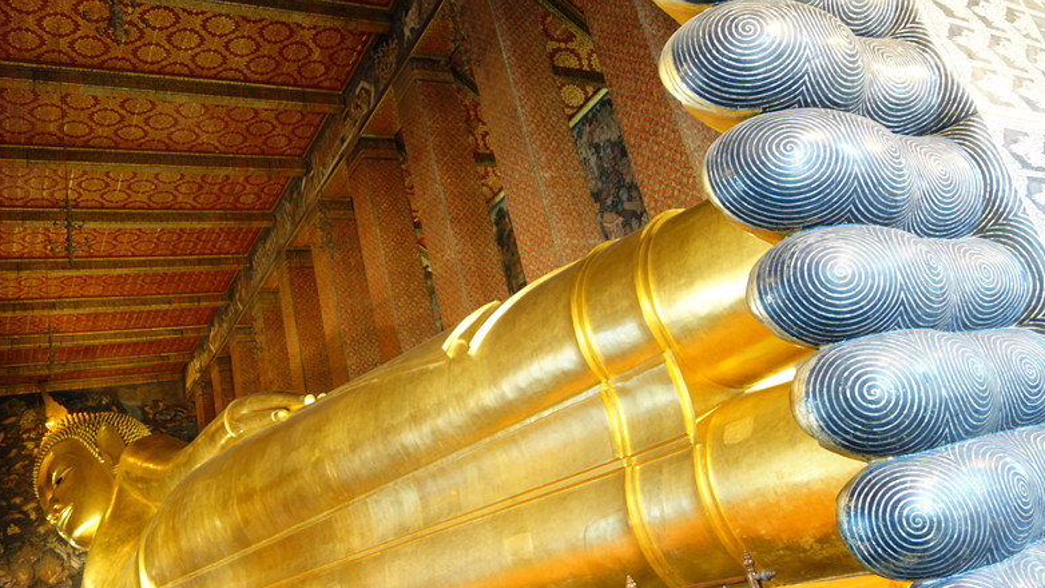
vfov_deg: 38.9
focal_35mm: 30
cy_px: 272
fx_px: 831
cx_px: 517
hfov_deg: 64.3
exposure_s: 1/30
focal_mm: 10.4
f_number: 1.8
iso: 200
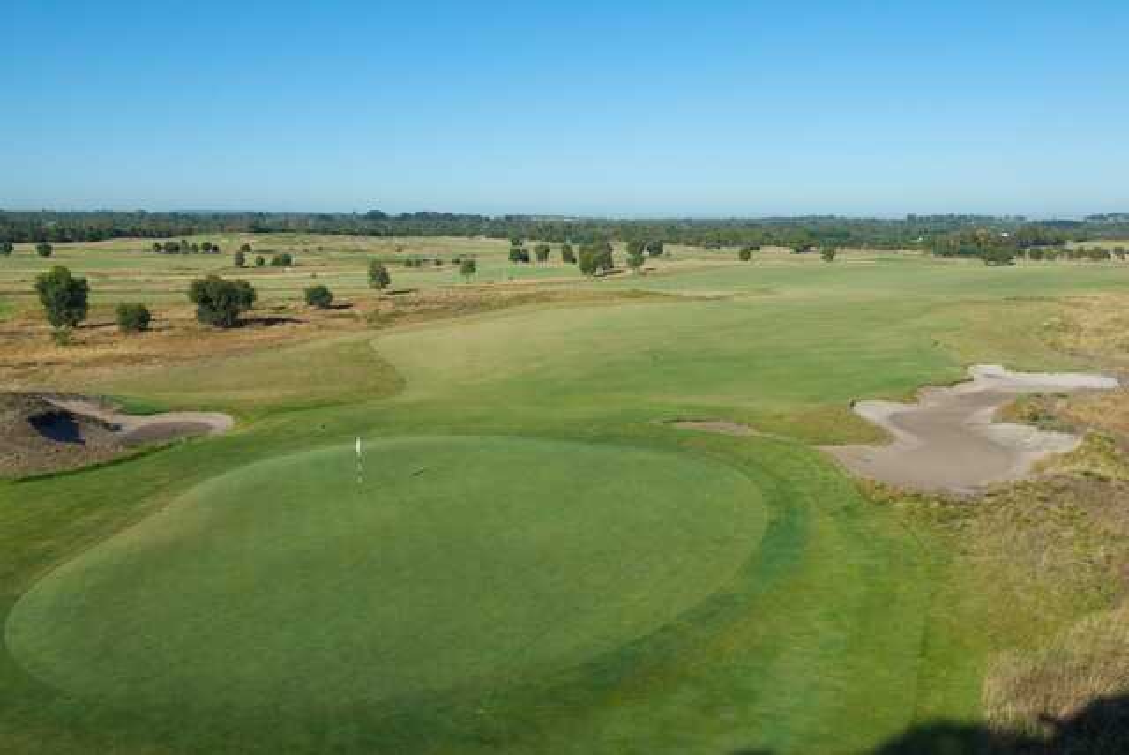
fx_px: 1130
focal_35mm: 36
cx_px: 564
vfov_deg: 36.9
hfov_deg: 53.1
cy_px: 378
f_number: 13
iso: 400
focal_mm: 24
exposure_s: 1/640
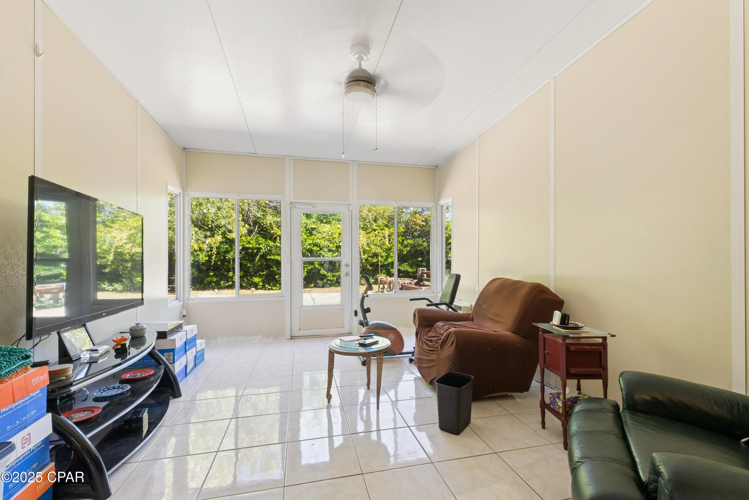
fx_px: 312
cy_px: 250
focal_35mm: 15
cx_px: 374
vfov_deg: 77.3
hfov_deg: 100.4
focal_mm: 10
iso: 100
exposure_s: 1/5
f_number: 8
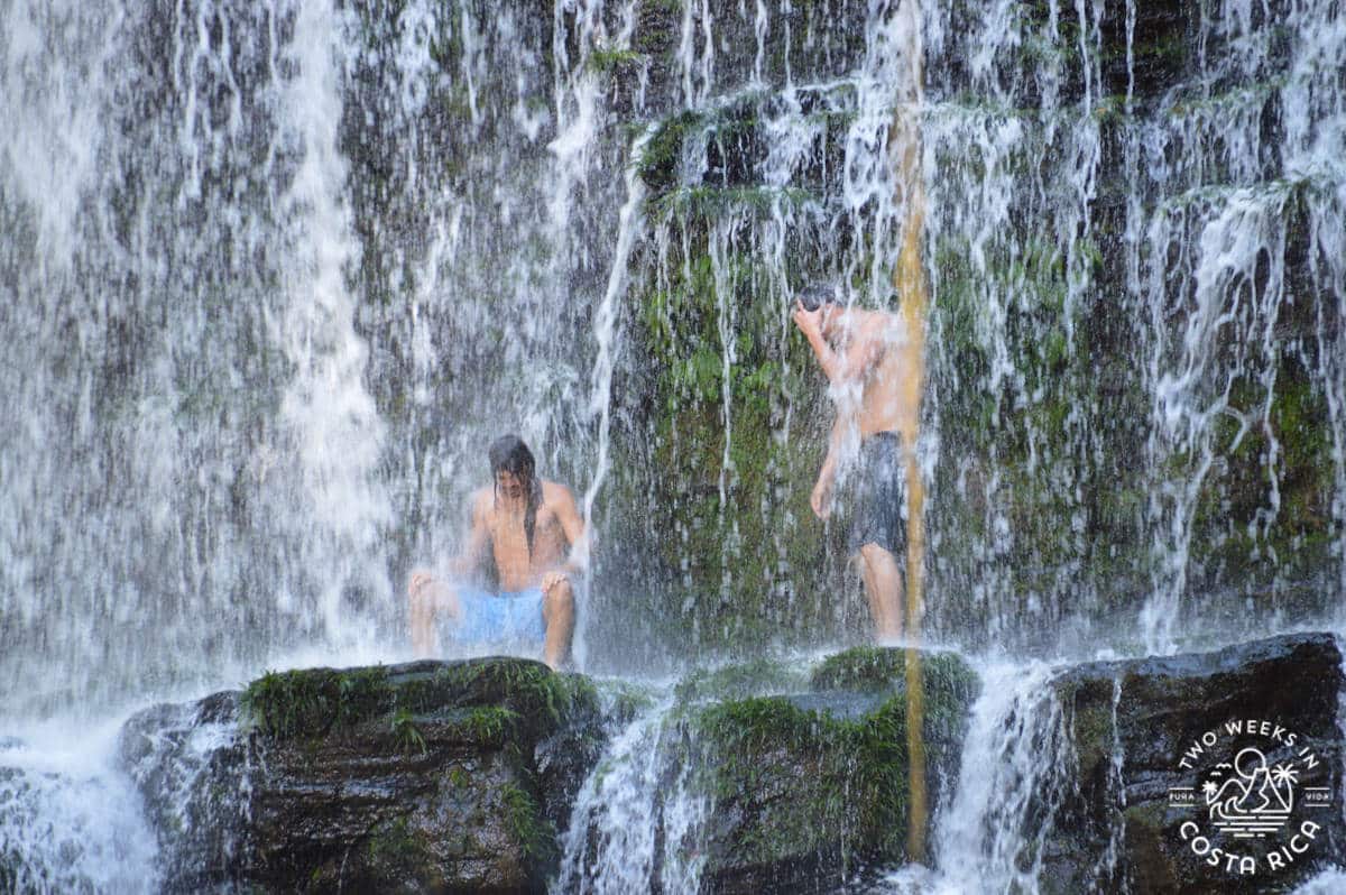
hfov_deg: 6.5
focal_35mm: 315
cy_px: 448
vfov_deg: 4.4
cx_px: 673
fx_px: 11768
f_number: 6
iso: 900
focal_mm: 210
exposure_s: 1/125
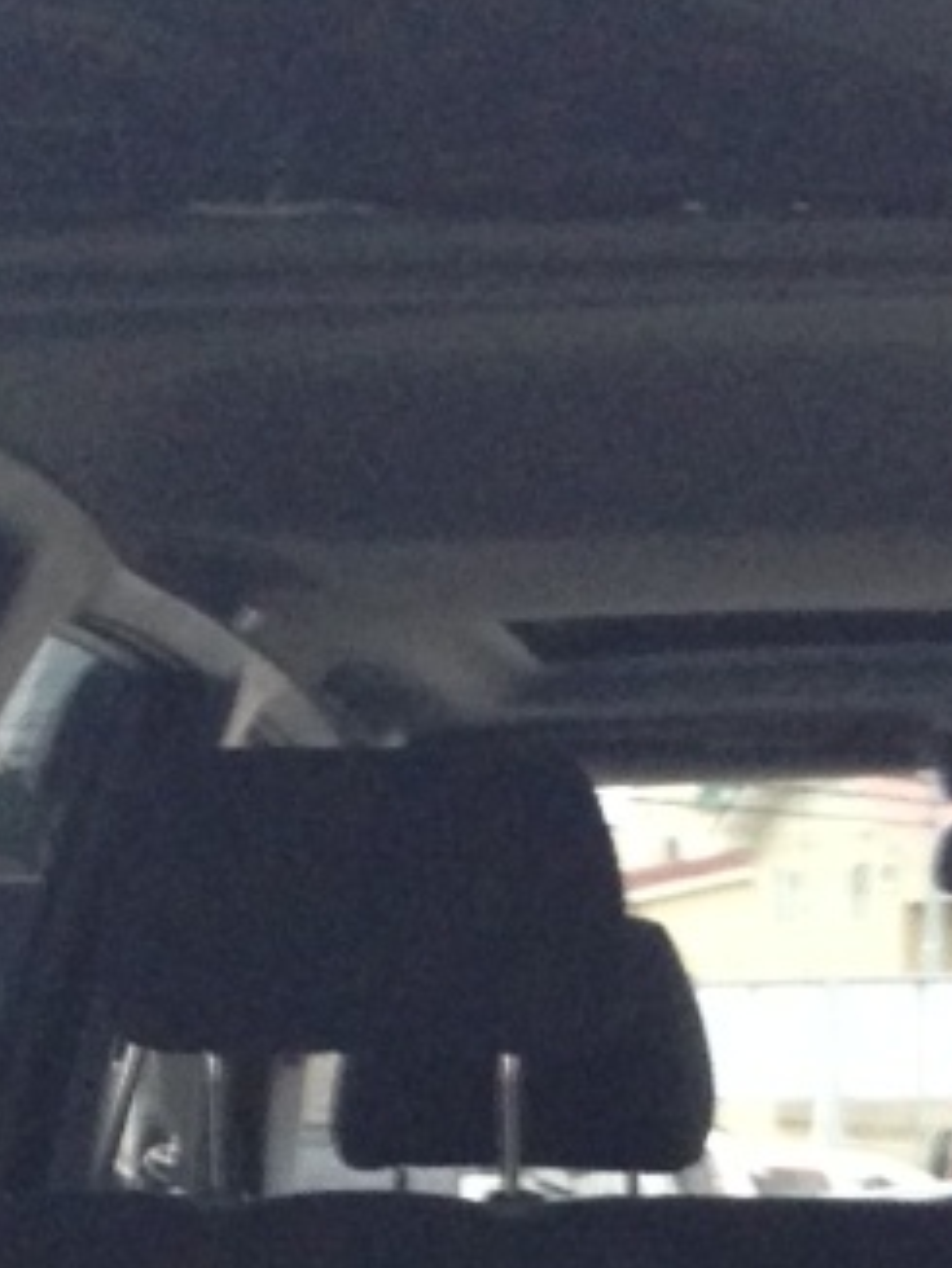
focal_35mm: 165
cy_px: 1673
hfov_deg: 8.9
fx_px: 6042
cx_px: 1026
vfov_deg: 11.6
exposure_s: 1/20
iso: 160
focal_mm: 4.12
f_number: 2.4
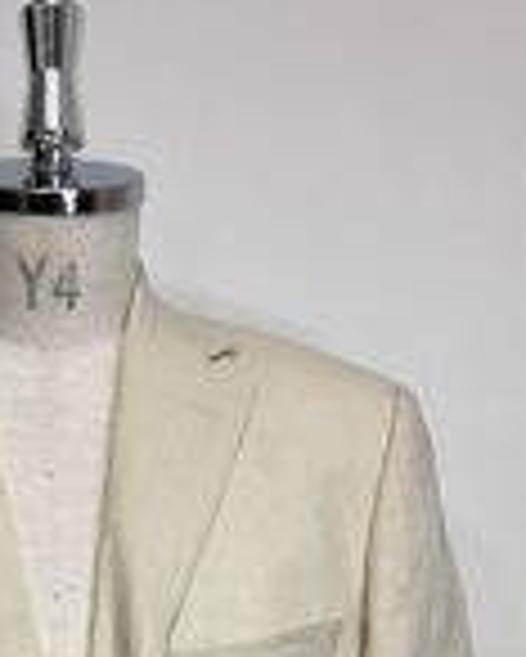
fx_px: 1458
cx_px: 45
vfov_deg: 23.0
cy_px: 819
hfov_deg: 20.0
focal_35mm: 75
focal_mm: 3.99
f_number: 1.8
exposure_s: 1/50
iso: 50
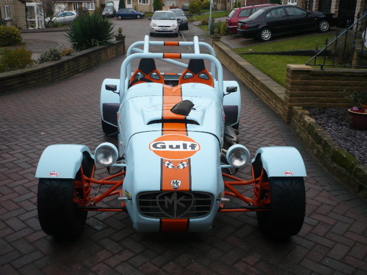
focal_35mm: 35
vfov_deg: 40.7
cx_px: 184
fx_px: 371
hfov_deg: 52.6
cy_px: 138
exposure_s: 1/160
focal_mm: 5.8
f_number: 2.8
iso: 100
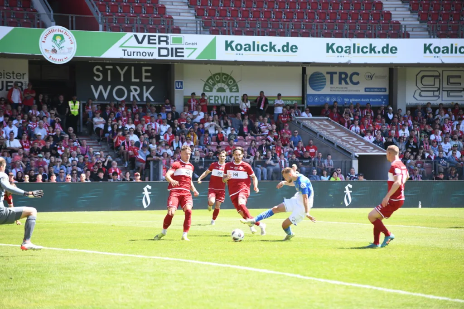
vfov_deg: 8.8
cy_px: 154
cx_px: 232
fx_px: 1997
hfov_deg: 13.3
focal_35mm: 155
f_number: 4.8
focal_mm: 155
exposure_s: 1/2000
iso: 1250
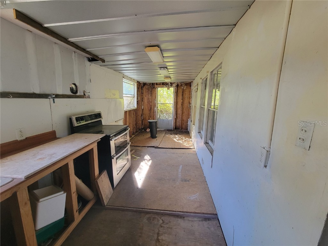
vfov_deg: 89.9
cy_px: 123
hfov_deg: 106.2
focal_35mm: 13
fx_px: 123
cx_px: 164
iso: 250
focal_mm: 2.2
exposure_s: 1/60
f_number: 2.2
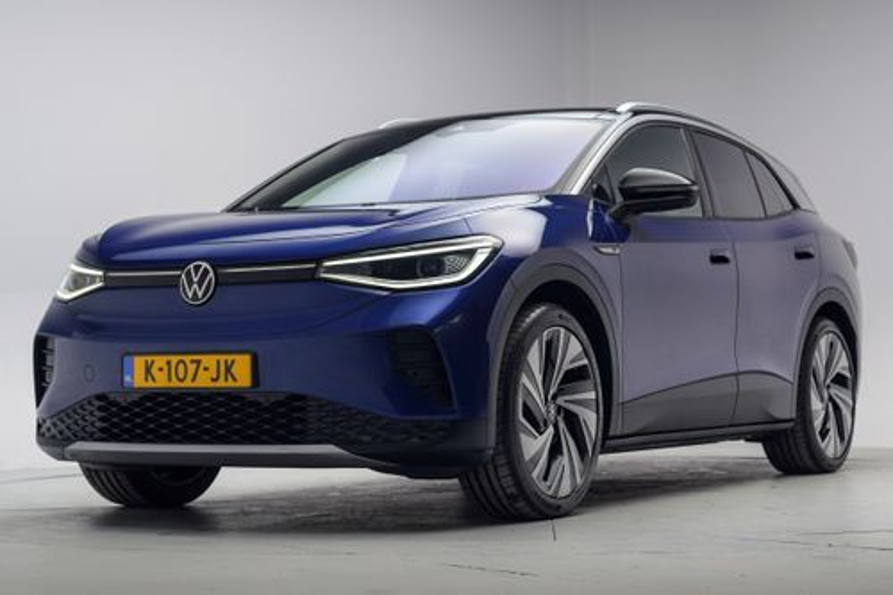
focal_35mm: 50
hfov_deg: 39.6
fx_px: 1240
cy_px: 298
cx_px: 446
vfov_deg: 27.0
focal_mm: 50
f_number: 4
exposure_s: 1/13
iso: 100
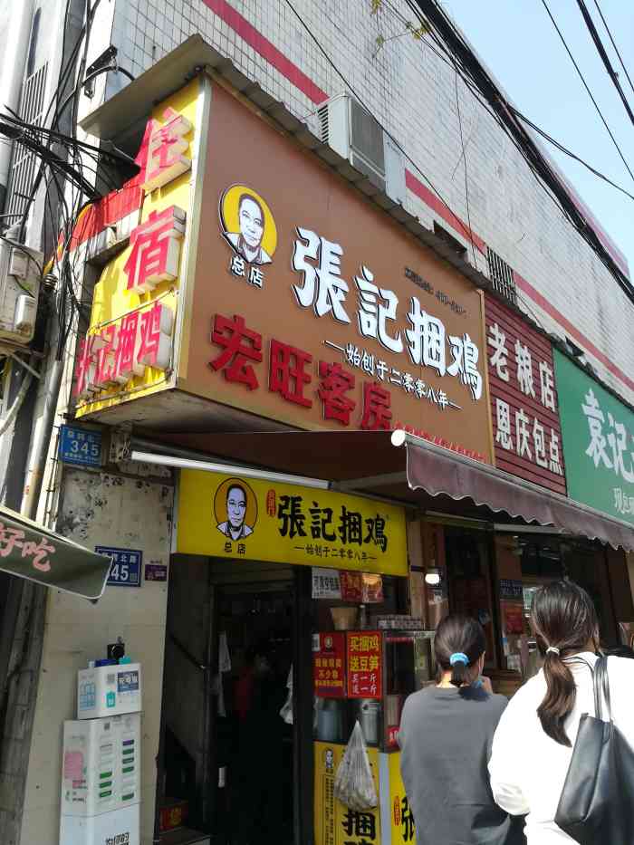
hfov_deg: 53.1
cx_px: 317
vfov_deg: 67.3
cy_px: 422
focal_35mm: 26
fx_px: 635
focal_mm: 3.83
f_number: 2.2
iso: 50
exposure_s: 1/435
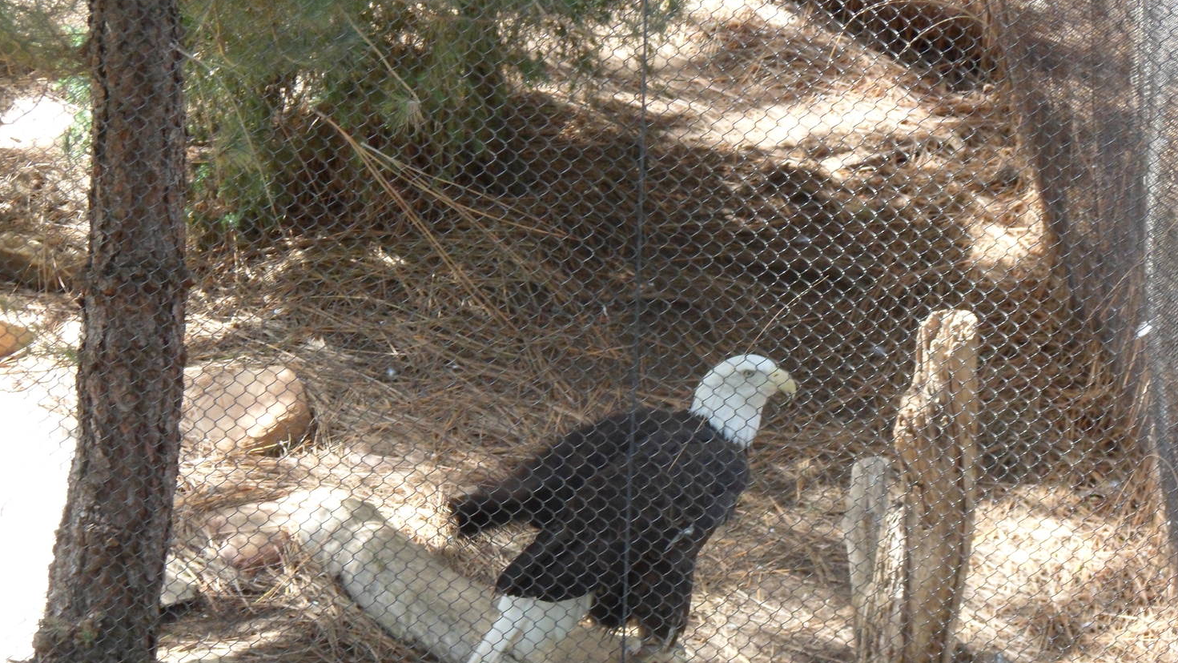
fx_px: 4811
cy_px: 398
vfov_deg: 7.9
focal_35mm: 154
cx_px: 584
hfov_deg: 14.0
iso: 160
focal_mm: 22.5
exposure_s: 1/45
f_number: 5.4
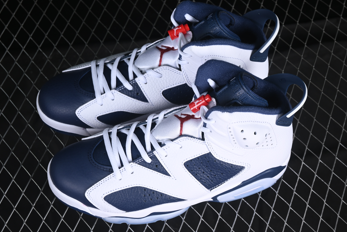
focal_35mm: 79
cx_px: 169
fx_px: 761
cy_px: 111
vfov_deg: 17.3
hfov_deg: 25.7
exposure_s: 1/80
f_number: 7.1
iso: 160
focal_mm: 50
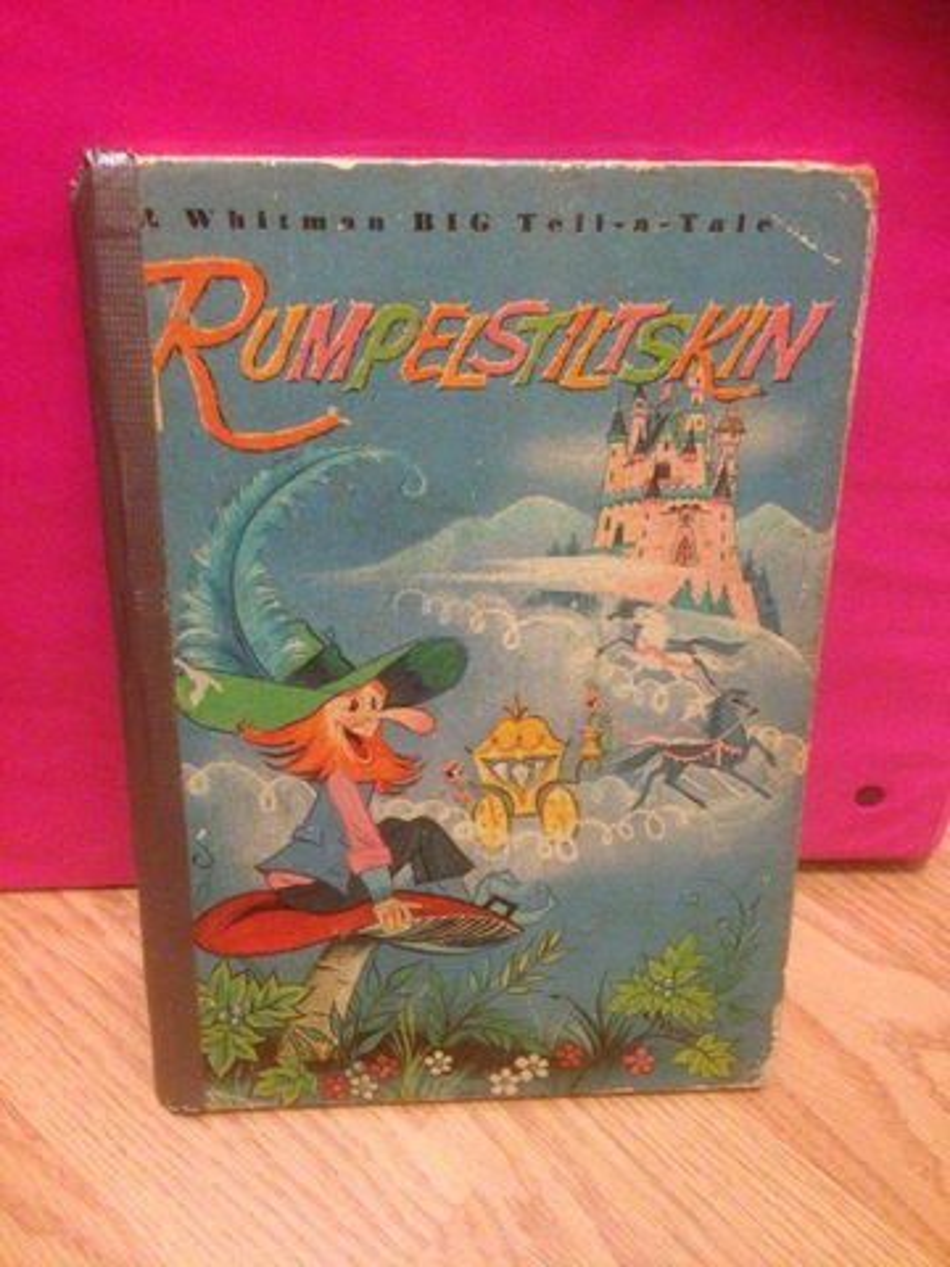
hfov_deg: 42.9
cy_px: 634
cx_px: 475
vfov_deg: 55.4
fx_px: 1208
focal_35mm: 33
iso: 400
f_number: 2.4
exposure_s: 1/20
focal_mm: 4.12
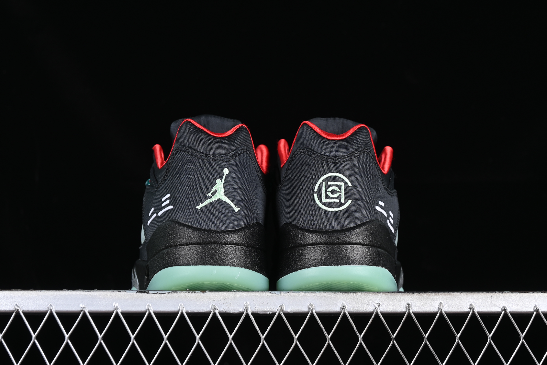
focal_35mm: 75
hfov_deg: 27.0
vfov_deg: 18.2
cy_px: 182
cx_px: 274
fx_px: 1139
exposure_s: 1/60
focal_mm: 50
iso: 160
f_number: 6.3
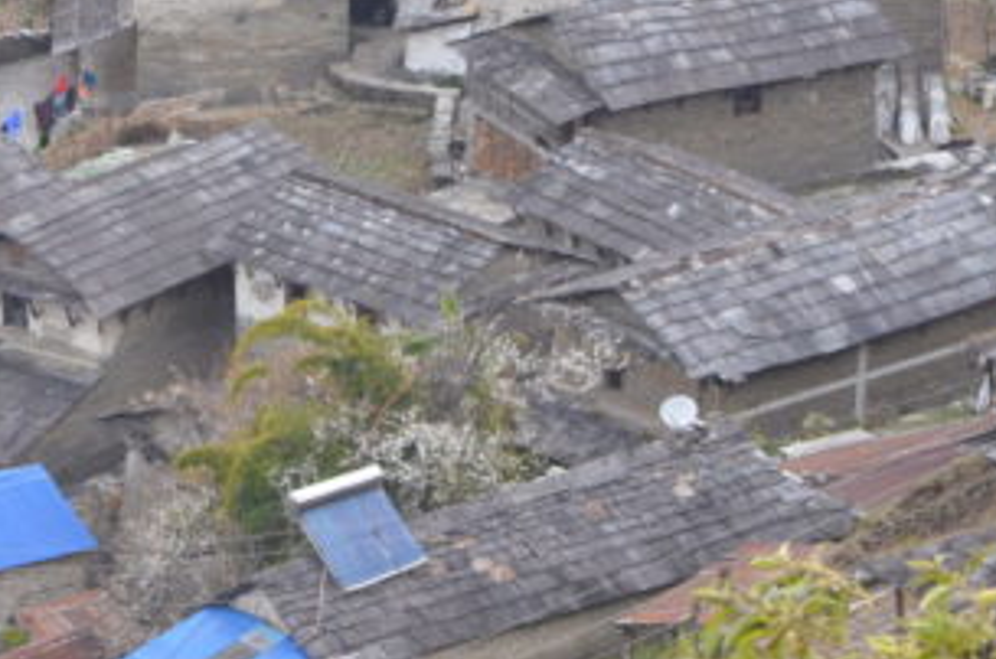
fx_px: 7639
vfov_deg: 4.9
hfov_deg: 7.5
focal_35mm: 277
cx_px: 255
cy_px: -55
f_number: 4
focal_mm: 55
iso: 800
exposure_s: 1/1000
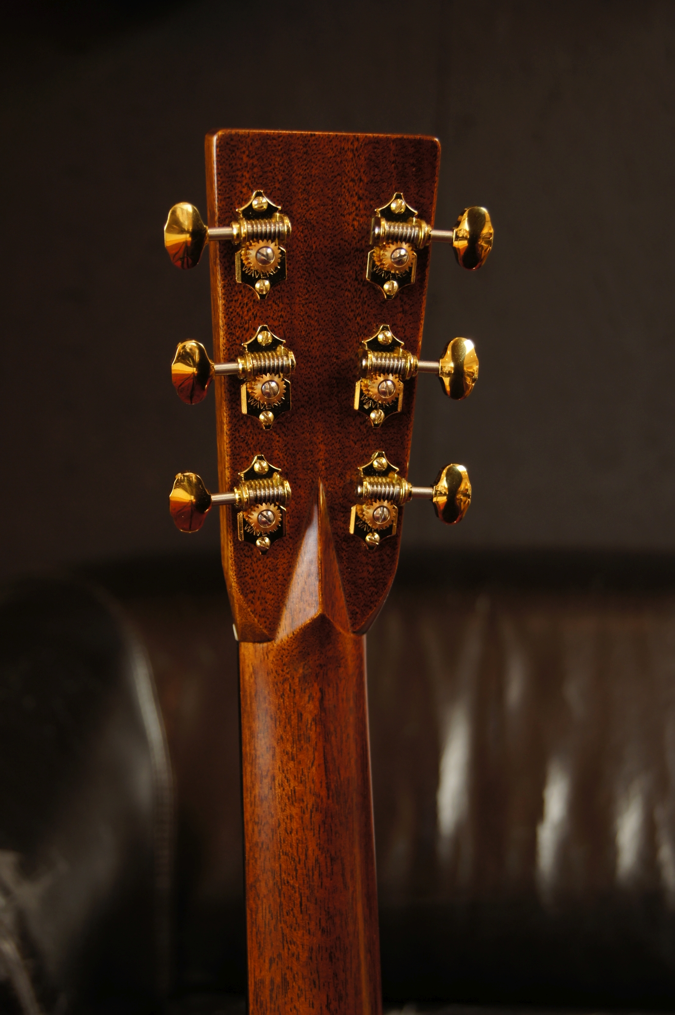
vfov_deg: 37.9
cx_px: 338
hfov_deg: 25.7
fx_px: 1479
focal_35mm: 52
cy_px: 508
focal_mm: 35
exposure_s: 1/5
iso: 100
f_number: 5
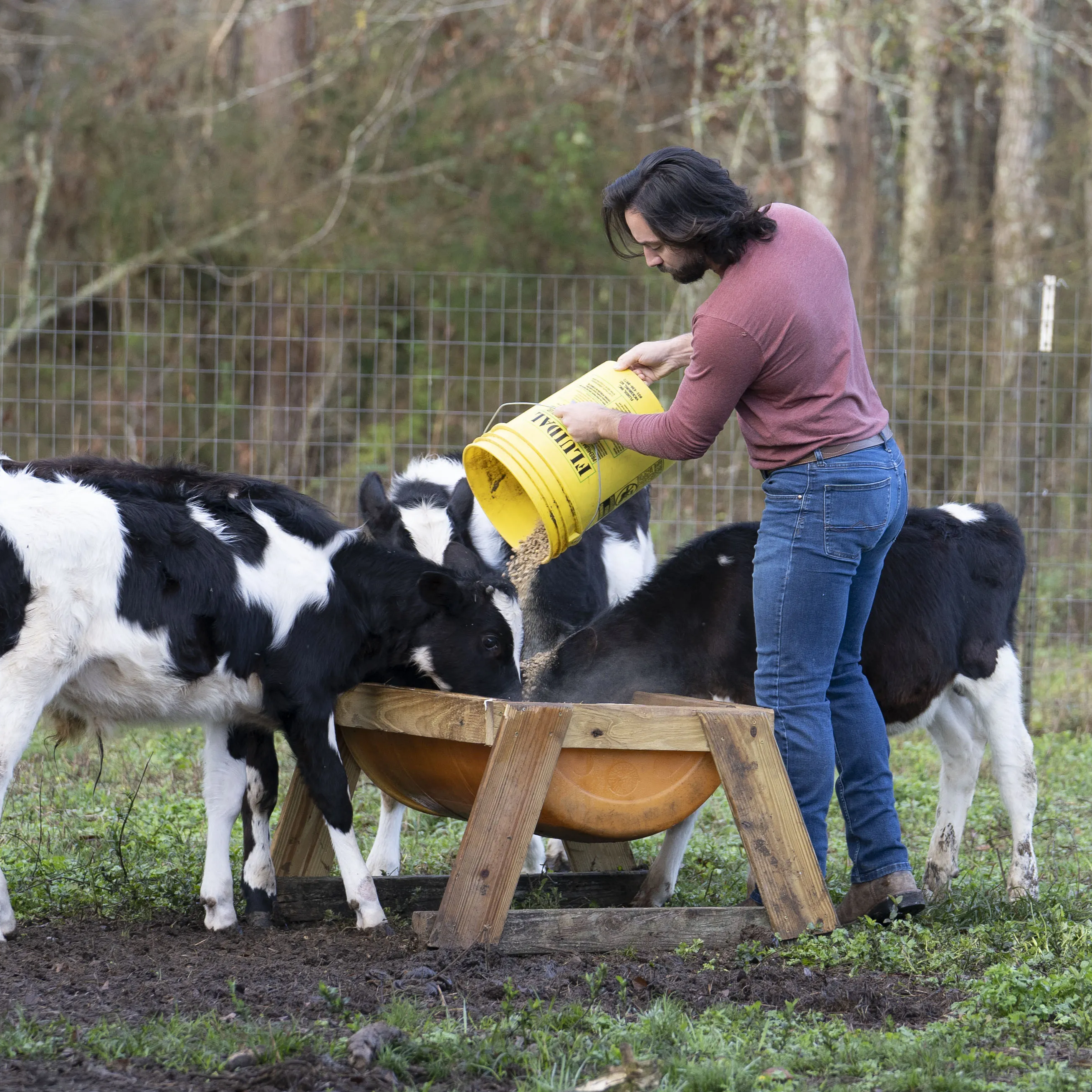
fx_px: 9172
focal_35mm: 257
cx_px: 515
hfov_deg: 6.8
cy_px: 547
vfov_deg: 6.8
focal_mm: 134
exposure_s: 1/250
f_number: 4
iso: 400
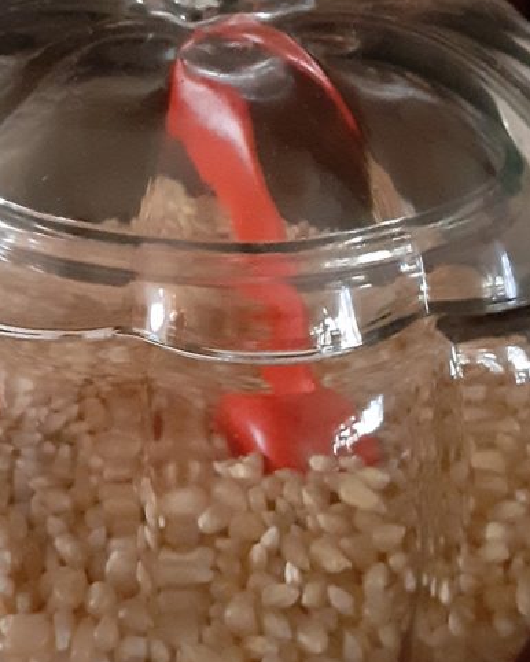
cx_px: 187
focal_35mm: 56
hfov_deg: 27.0
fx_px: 1097
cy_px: 130
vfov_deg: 32.6
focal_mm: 2.91
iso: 1250
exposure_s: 1/10
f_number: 1.9
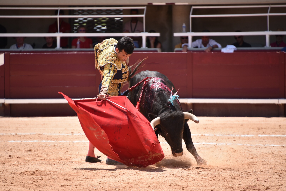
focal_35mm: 300
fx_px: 2383
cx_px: 143
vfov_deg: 4.6
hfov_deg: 6.9
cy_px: 96
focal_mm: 300
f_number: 5.6
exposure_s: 1/1000
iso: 400
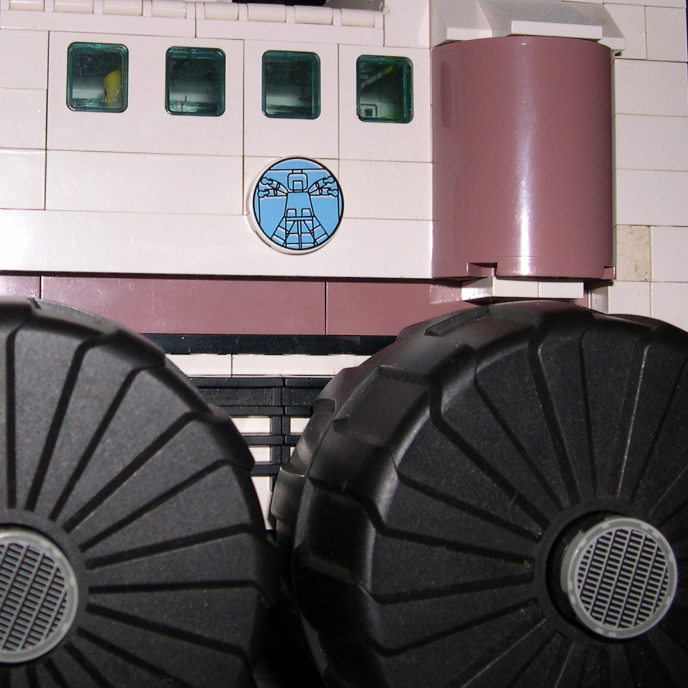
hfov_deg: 26.2
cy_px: 219
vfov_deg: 26.3
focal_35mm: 65
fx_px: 1462
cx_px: 180
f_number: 7.6
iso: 100
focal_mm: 8
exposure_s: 1/60
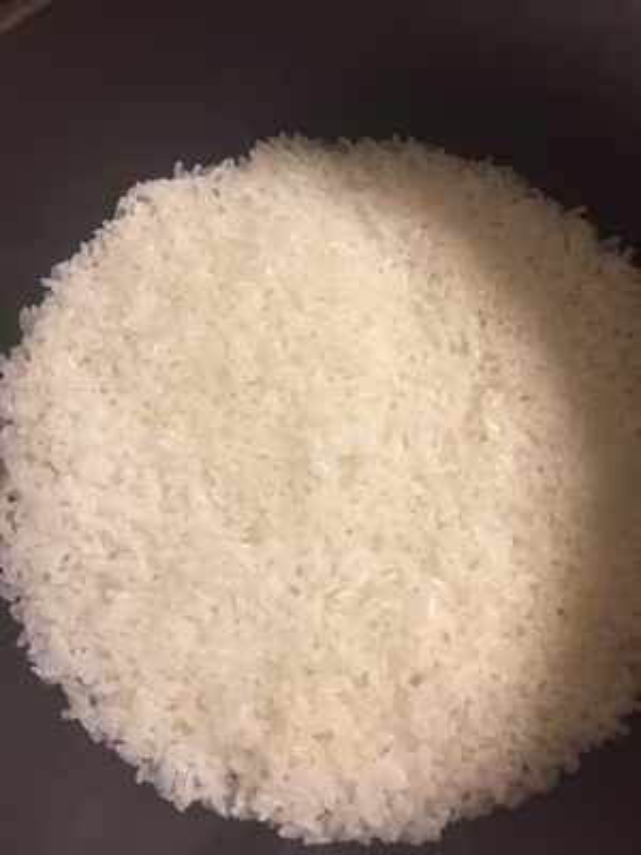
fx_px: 716
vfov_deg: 61.7
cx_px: 320
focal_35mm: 29
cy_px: 428
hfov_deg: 48.2
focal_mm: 4.15
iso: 50
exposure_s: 1/15
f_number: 2.2
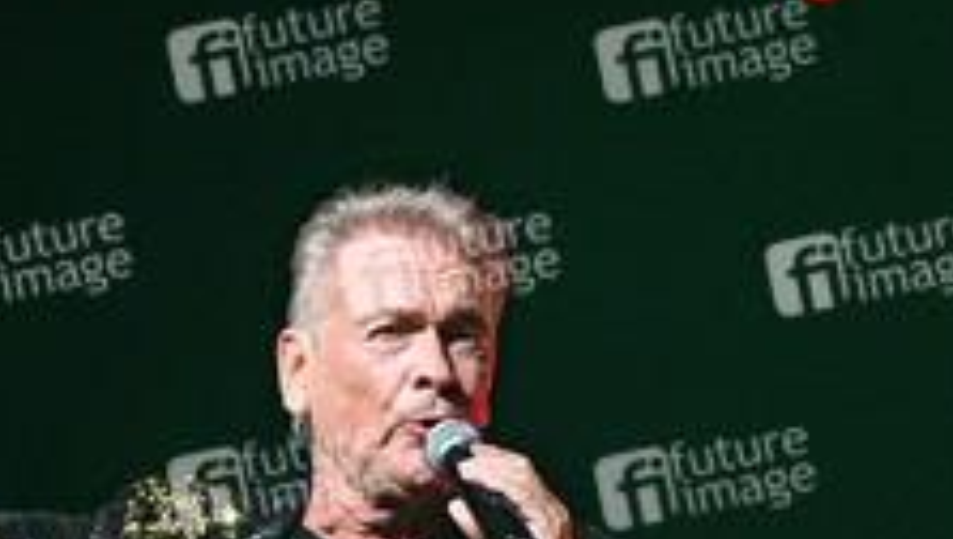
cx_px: 335
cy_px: 586
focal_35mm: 423
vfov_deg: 2.9
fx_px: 10701
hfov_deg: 5.1
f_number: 3.2
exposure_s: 1/640
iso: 3200
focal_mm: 200
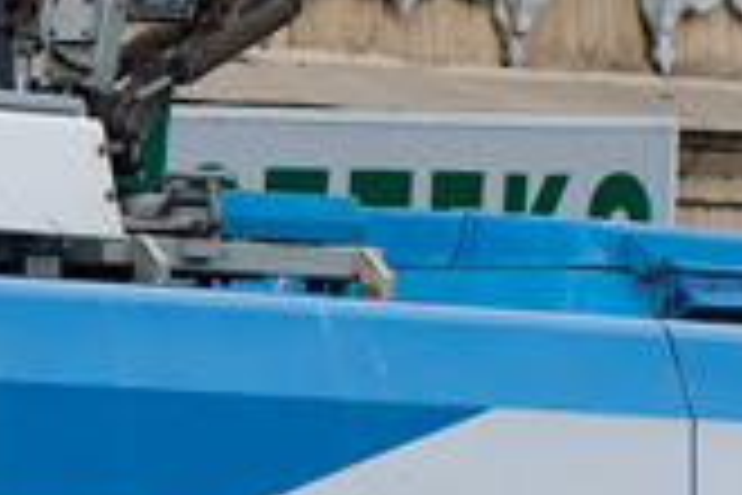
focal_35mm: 763
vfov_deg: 1.8
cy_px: 320
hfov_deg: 2.7
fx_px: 15725
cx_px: -549
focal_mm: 70
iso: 200
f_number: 8
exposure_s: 1/640
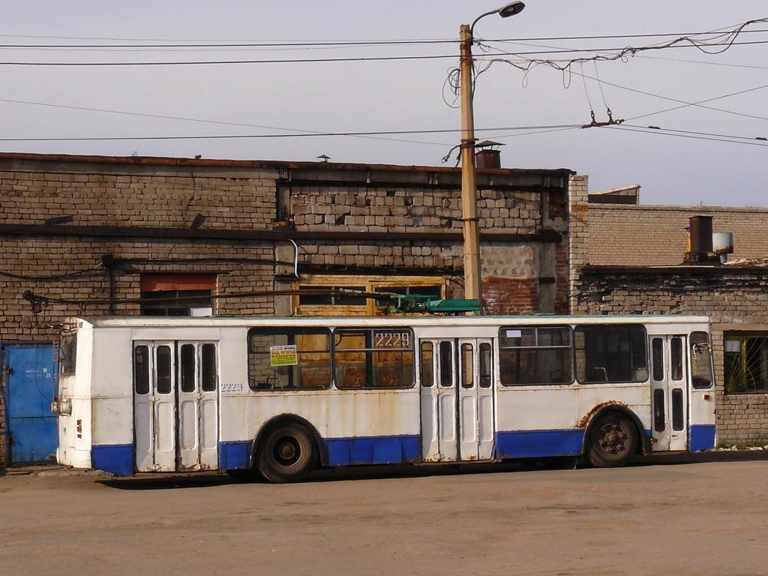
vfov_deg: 24.8
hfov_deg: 32.7
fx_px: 1309
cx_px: 384
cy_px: 288
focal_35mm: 59
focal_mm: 9.8
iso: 100
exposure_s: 1/200
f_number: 8
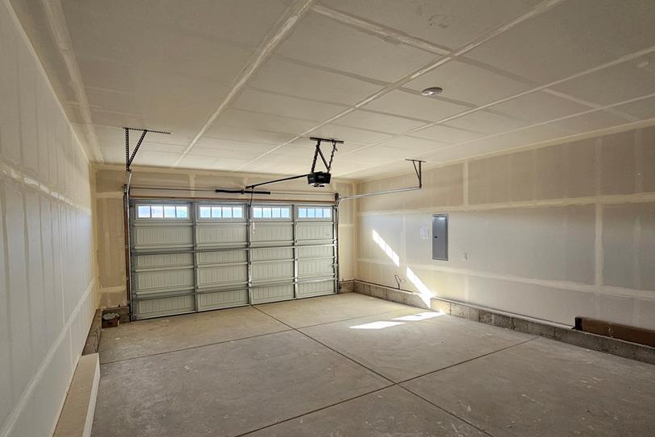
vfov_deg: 70.4
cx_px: 310
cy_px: 235
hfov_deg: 93.2
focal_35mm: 17
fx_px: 309
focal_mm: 2.2
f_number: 2.2
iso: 64
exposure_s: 1/60
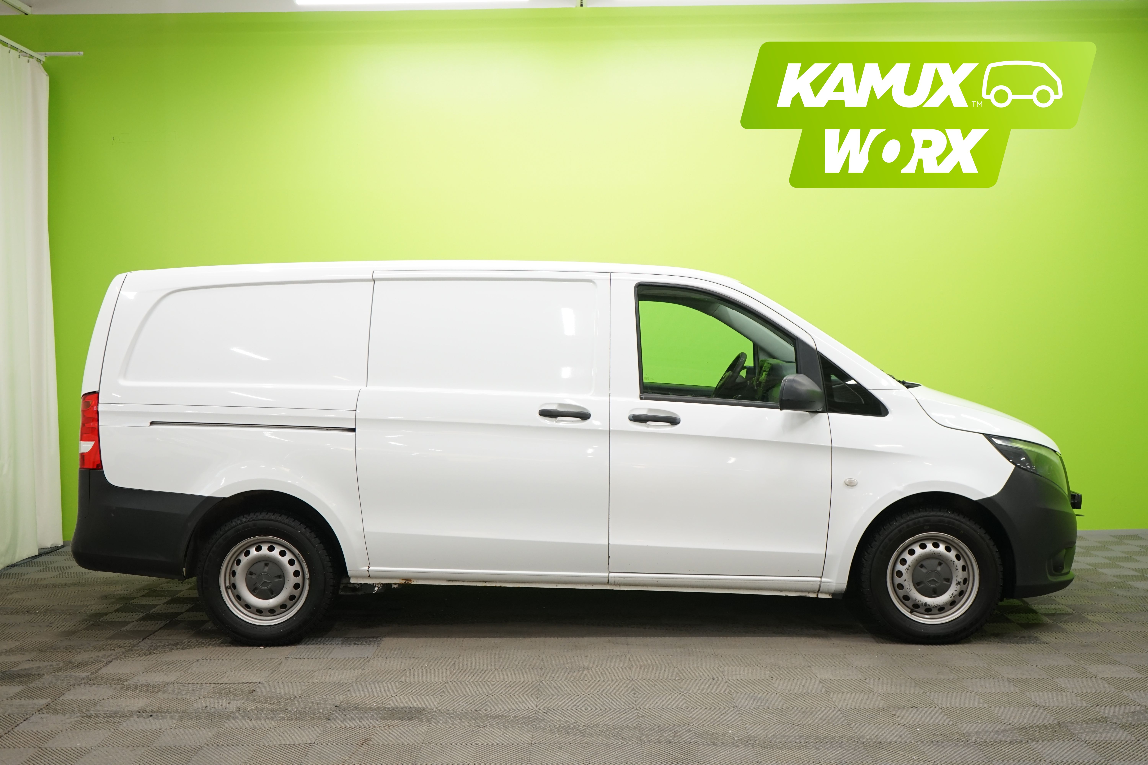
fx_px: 1148
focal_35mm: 36
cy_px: 382
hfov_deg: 53.1
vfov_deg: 36.9
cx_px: 574
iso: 800
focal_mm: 36
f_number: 5
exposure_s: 1/50
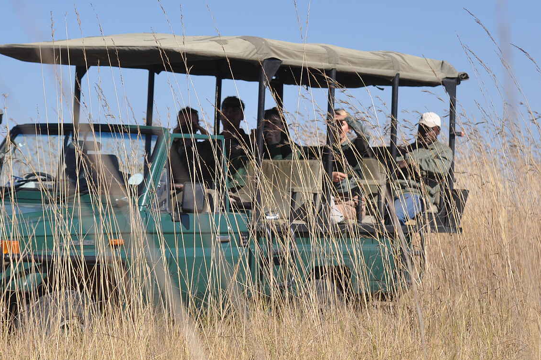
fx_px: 2222
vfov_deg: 9.2
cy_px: 162
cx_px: 211
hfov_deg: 13.9
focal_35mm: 148
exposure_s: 1/4000
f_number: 4.5
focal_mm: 70
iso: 500
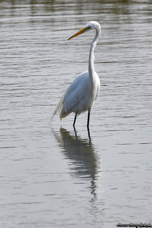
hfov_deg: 2.3
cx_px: 76
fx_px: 3799
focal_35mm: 600
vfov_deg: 3.4
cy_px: 114
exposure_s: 1/3200
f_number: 8
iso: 500
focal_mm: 600
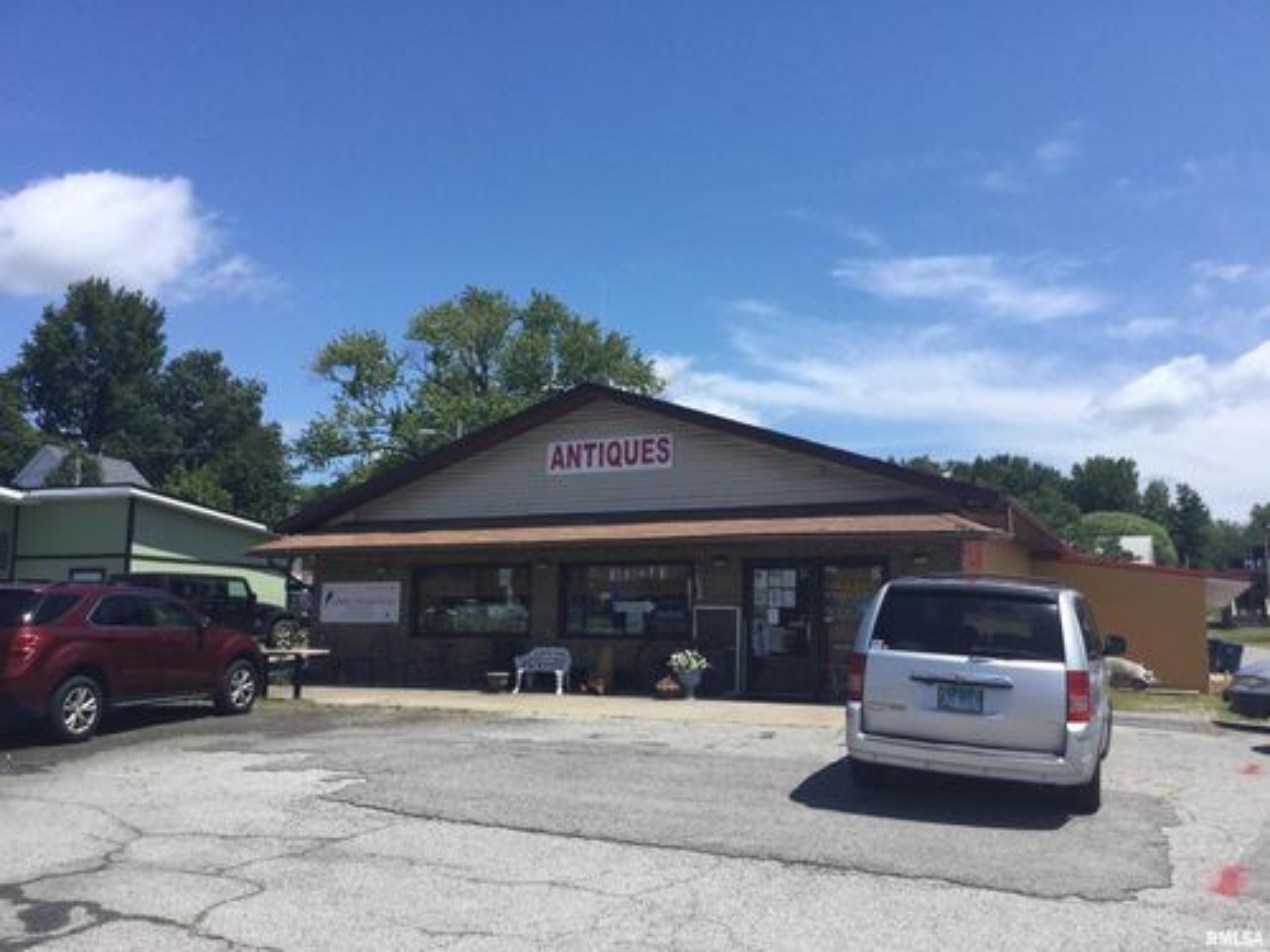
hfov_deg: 58.4
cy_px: 476
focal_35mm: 31
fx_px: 1137
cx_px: 635
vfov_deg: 45.4
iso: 25
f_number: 2.4
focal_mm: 3.3
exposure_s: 1/1381
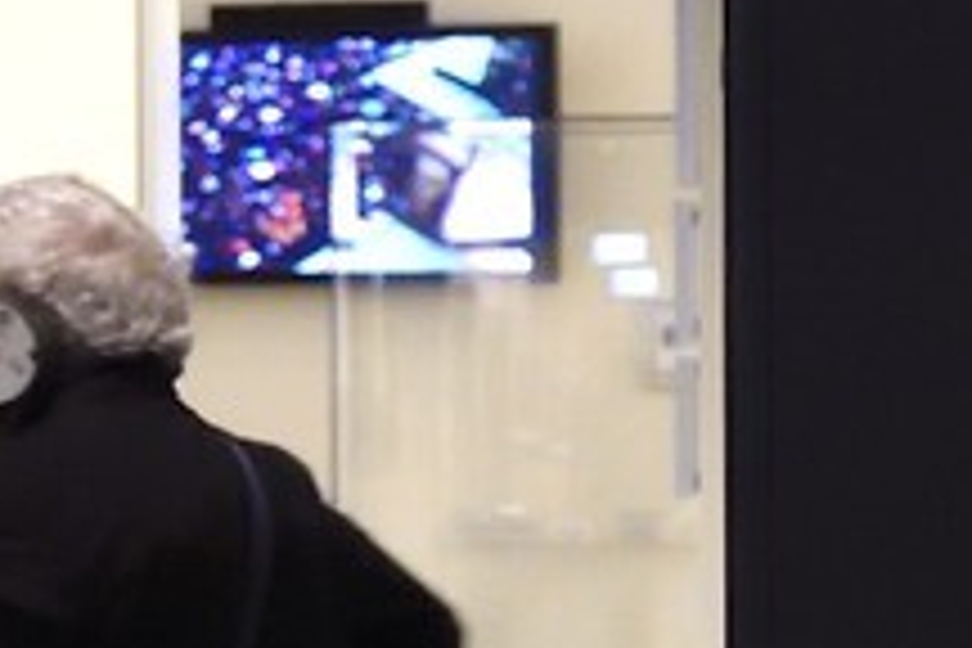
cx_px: -2102
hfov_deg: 7.7
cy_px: 340
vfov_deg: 6.0
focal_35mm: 229
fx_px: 6183
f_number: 5
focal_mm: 31
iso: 6400
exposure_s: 1/40
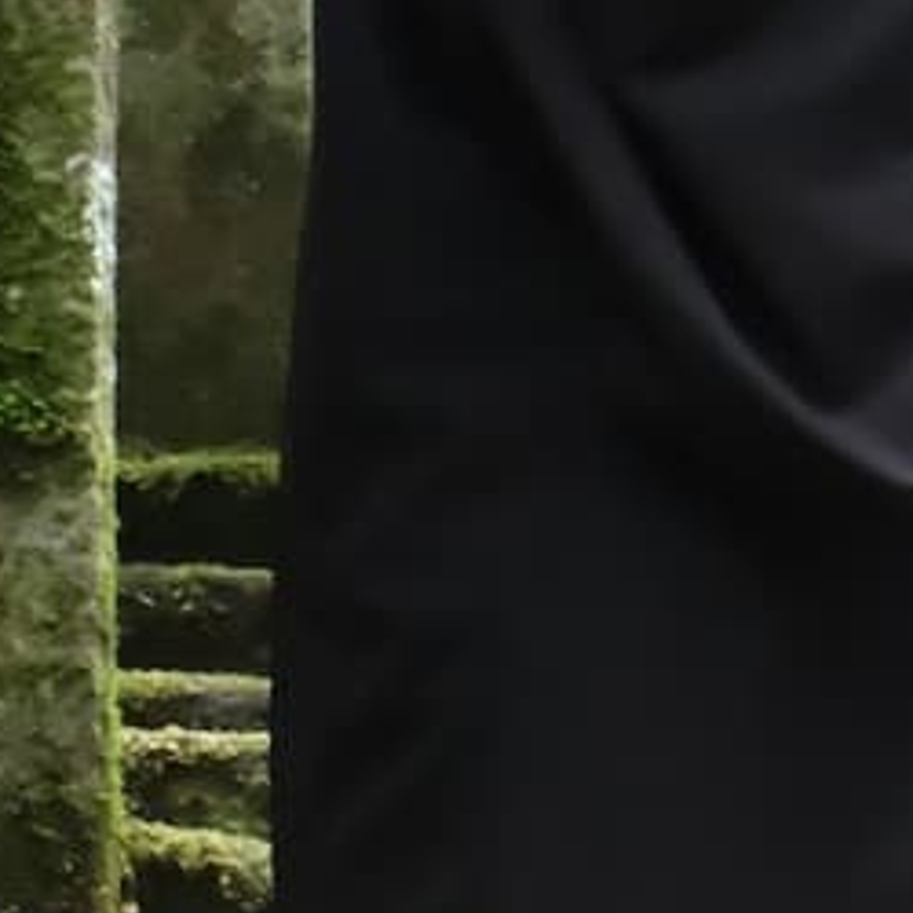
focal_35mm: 770
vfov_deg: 2.2
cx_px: 1757
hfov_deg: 2.3
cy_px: -2107
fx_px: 22977
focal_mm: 70
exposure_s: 1/80
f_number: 7.1
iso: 3200
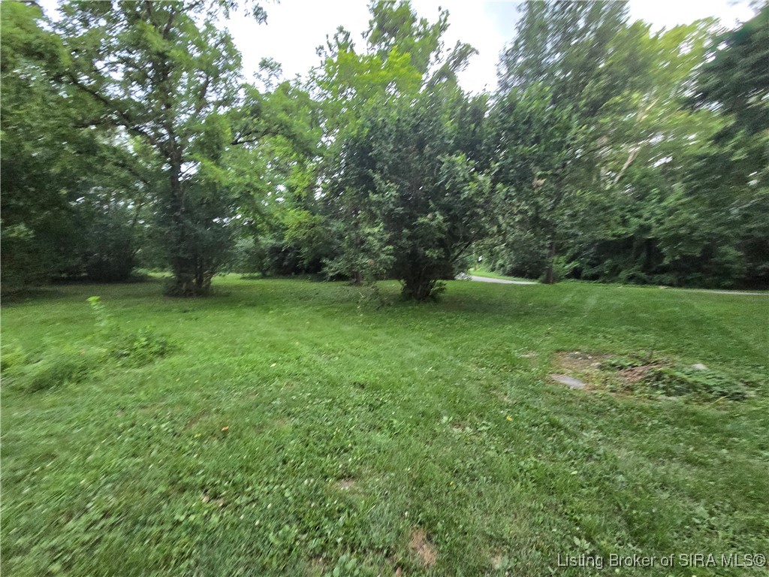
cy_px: 288
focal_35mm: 13
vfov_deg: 89.9
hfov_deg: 106.2
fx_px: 289
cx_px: 384
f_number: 2.2
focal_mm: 2.2
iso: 400
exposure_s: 1/60
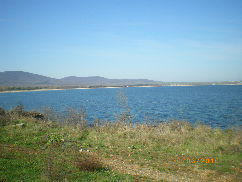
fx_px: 252
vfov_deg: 39.7
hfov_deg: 51.4
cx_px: 121
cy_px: 91
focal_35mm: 36
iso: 64
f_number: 4.6
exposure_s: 1/500
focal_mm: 6.3
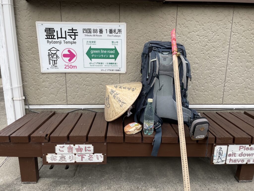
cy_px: 96
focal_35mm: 26
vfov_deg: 53.1
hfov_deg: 67.3
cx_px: 127
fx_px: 191
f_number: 1.6
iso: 32
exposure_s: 1/602
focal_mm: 4.2
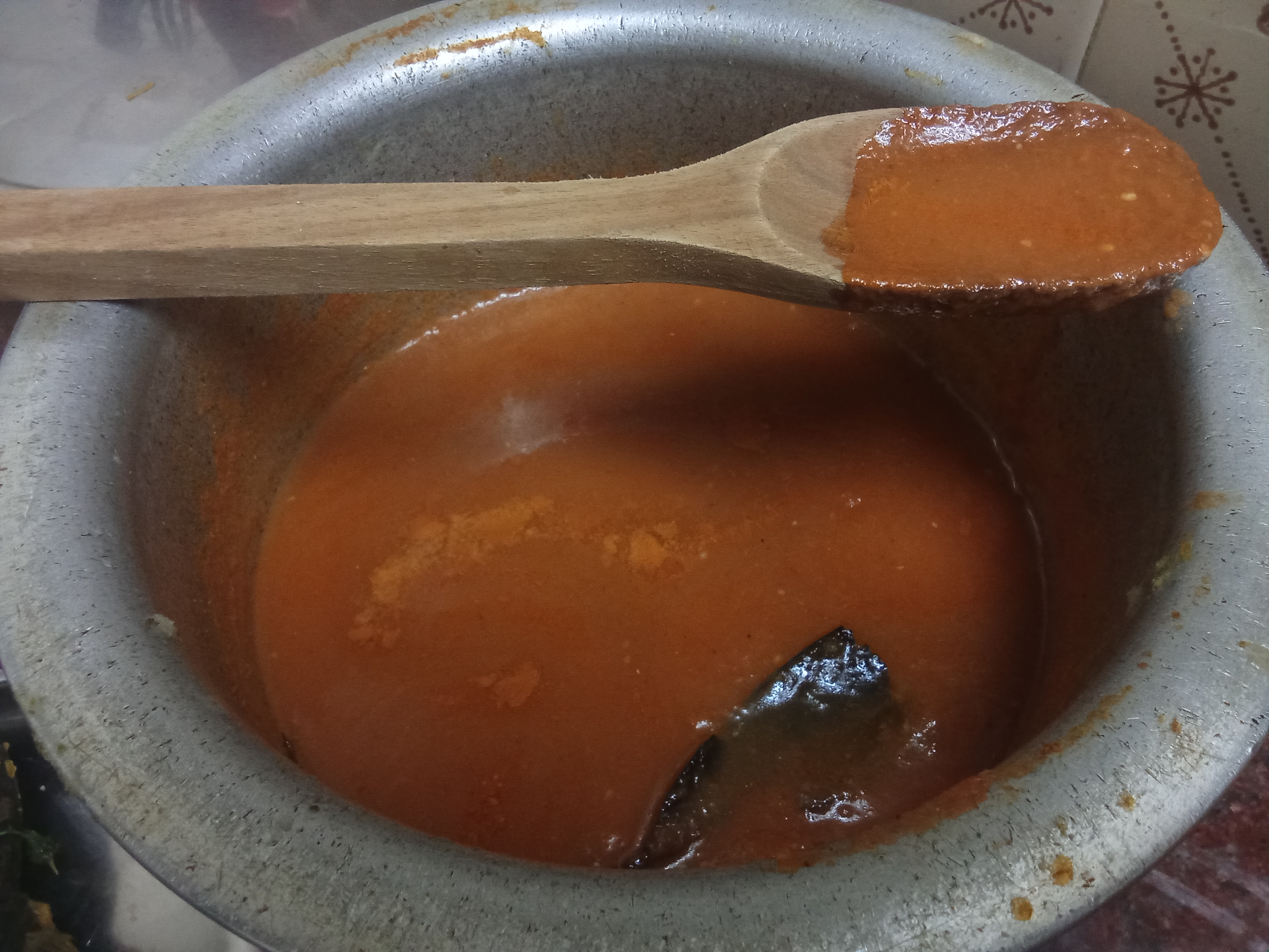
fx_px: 1026
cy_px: 476
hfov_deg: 63.4
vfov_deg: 49.7
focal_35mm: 28
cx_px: 634
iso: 1000
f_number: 2
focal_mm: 2.78
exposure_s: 1/20
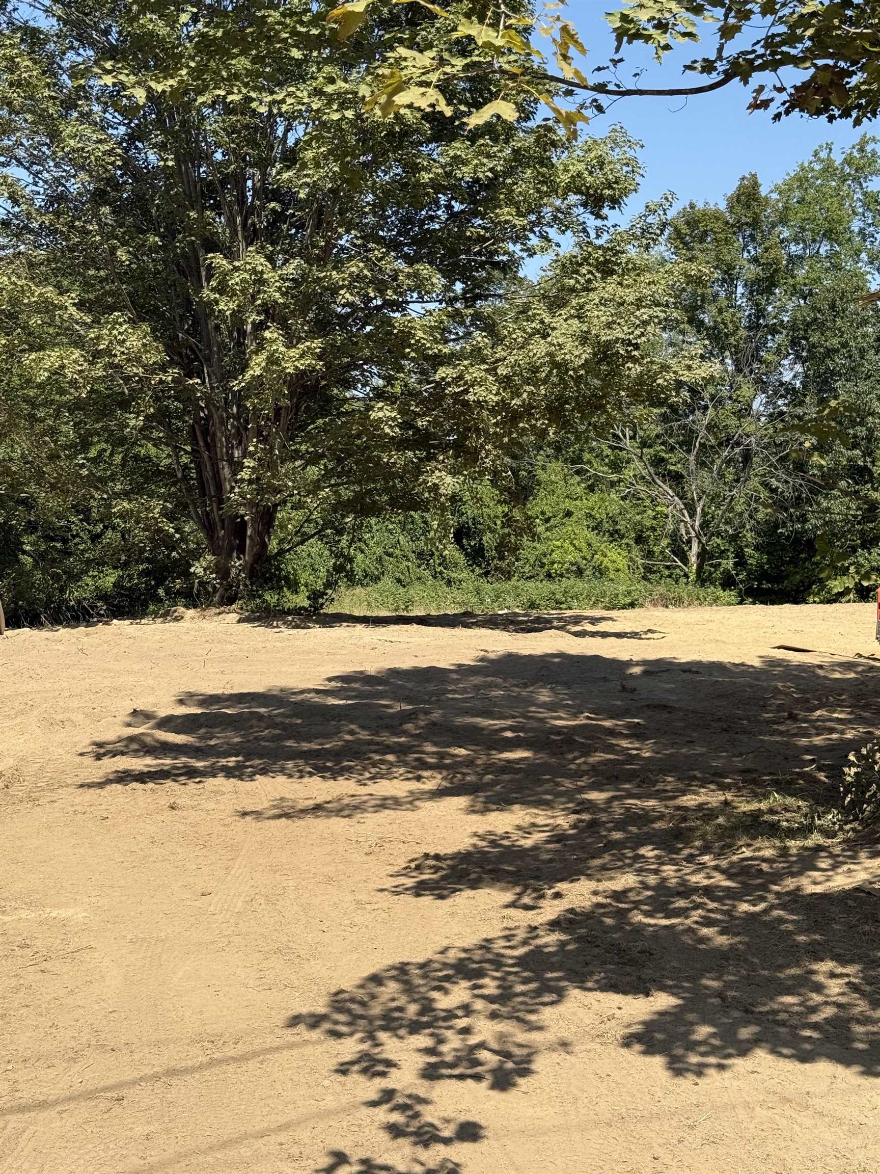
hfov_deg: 30.3
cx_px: 440
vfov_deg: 39.7
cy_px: 587
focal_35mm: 48
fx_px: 1627
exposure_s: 1/3704
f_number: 1.78
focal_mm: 6.76
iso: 80
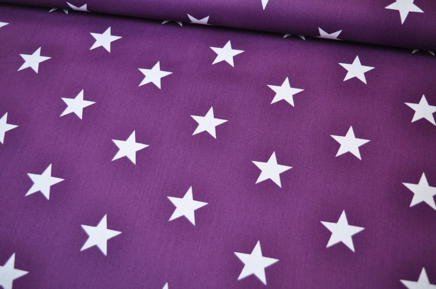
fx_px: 508
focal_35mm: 42
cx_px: 218
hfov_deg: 46.5
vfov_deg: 31.8
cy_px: 144
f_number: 4.2
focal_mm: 28
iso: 400
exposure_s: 1/80
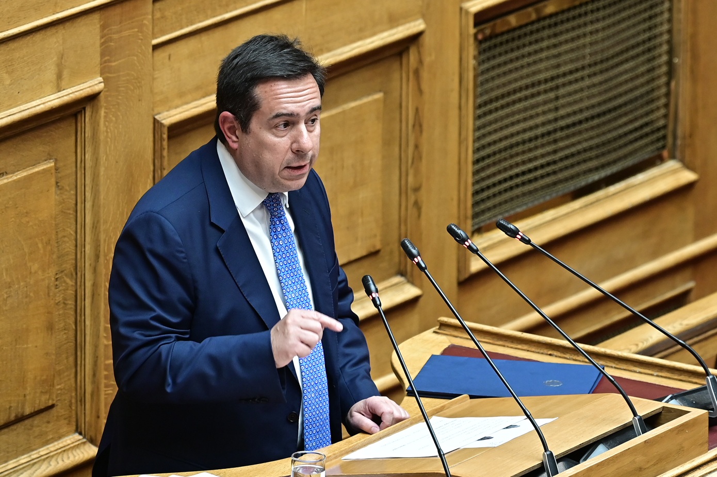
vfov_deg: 4.6
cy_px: 238
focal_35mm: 300
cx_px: 358
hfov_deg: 6.9
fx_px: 5973
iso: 640
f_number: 4
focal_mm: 200
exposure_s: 1/160
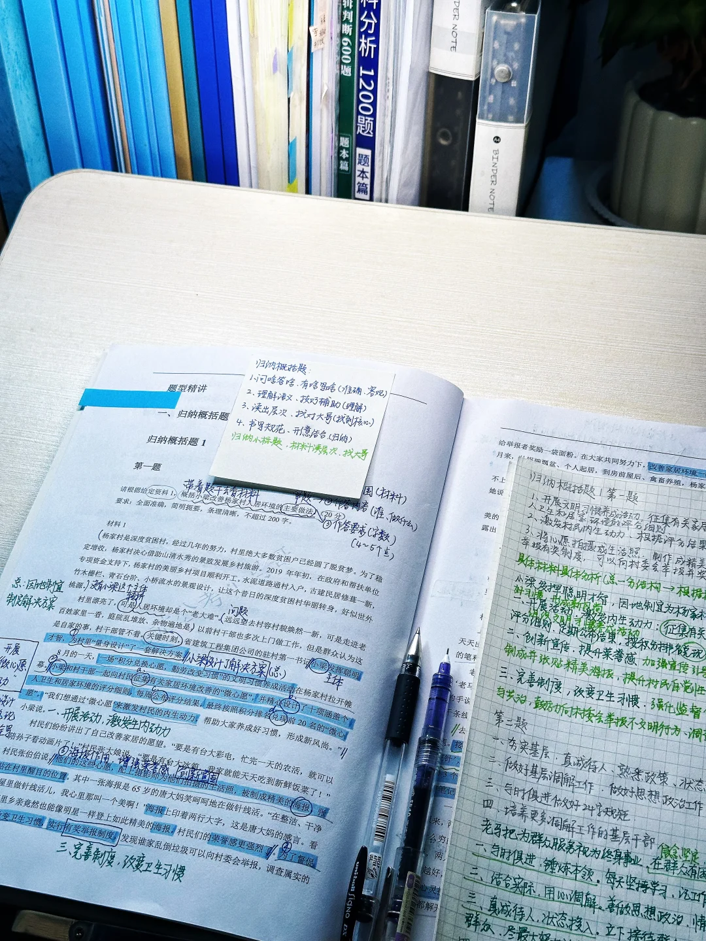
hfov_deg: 30.3
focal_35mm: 48
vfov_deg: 39.7
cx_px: 353
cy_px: 470
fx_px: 1305
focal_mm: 6.86
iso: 50
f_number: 1.78
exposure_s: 1/100
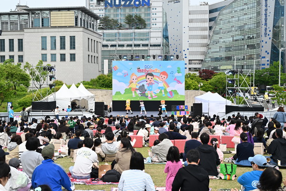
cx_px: 143
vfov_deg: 29.2
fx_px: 365
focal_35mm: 46
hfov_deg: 42.7
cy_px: 96
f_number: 5.6
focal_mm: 46
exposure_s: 1/640
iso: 200
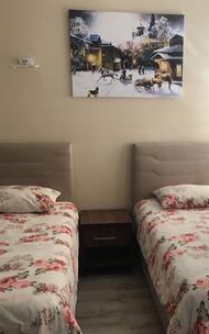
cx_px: 140
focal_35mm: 41
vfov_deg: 47.6
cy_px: 216
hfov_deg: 31.0
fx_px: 374
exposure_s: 1/33
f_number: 1.8
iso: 32
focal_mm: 3.99
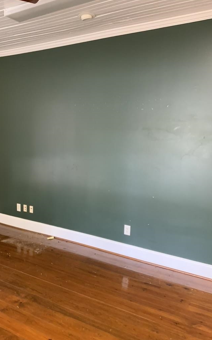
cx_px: 89
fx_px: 286
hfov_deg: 40.5
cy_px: 169
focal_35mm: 31
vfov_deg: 61.2
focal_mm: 3
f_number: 1.8
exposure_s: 1/60
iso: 250
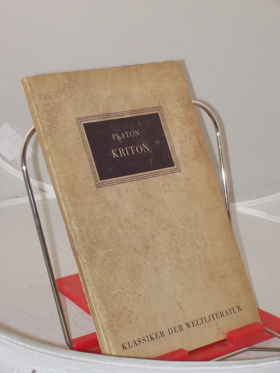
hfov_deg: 14.5
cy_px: 186
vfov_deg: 19.2
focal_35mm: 102
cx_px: 140
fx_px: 1099
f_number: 4.6
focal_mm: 16.8
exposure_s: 1/100
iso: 80
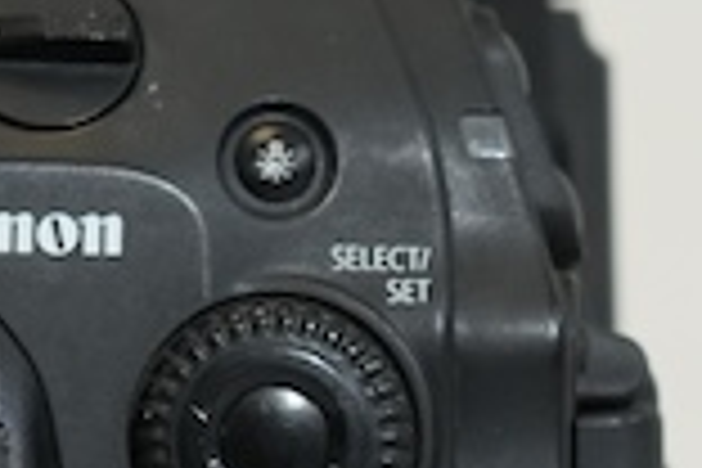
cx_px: -270
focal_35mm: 675
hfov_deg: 3.0
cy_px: 200
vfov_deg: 2.0
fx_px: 13161
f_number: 4
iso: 1600
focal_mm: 105
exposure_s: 1/500
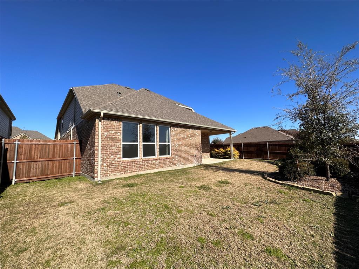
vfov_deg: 85.7
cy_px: 134
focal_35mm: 14
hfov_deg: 102.1
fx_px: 145
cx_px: 180
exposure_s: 1/2618
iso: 50
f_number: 2.2
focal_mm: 2.22
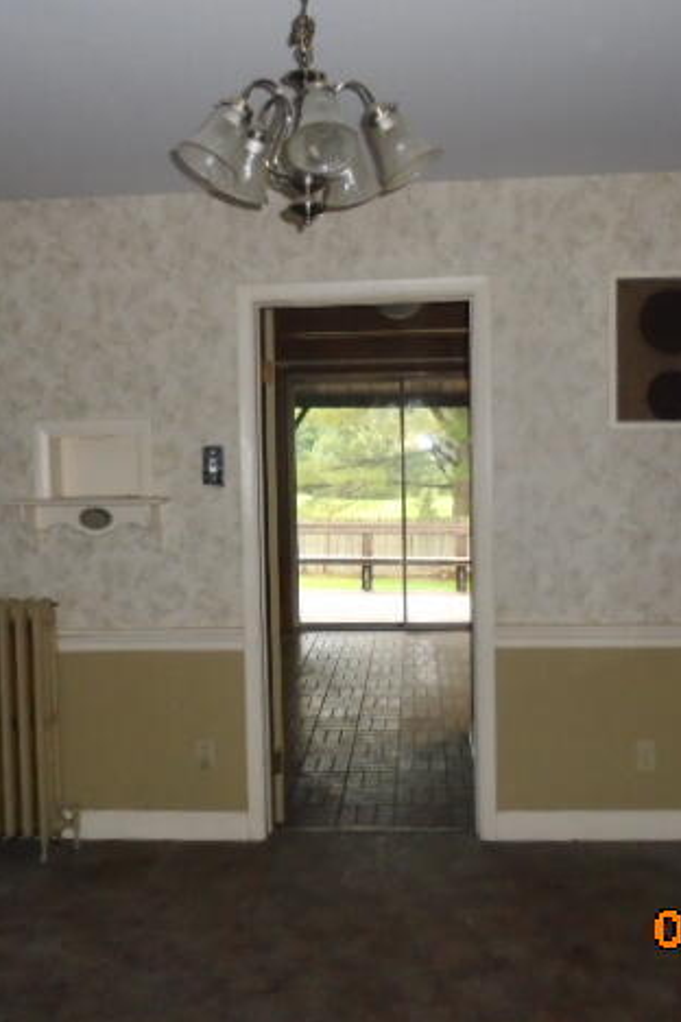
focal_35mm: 37
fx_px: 1050
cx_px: 340
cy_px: 522
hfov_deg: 35.9
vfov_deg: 51.9
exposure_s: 1/30
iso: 400
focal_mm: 4.6
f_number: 3.2
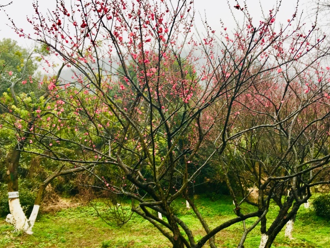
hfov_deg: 51.2
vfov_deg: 39.6
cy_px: 136
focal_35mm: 36
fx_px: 343
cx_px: 188
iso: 32
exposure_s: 1/100
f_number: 2.2
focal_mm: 4.15
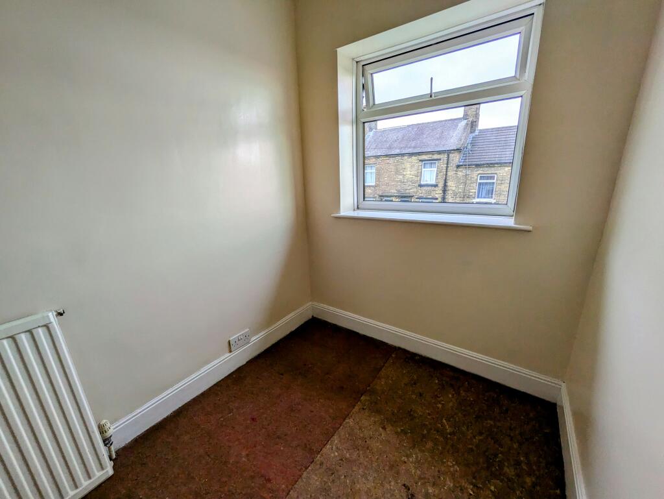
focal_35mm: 14
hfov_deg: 102.0
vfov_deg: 85.7
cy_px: 250
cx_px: 332
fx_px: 269
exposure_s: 1/122
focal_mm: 1.83
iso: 59
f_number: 2.2
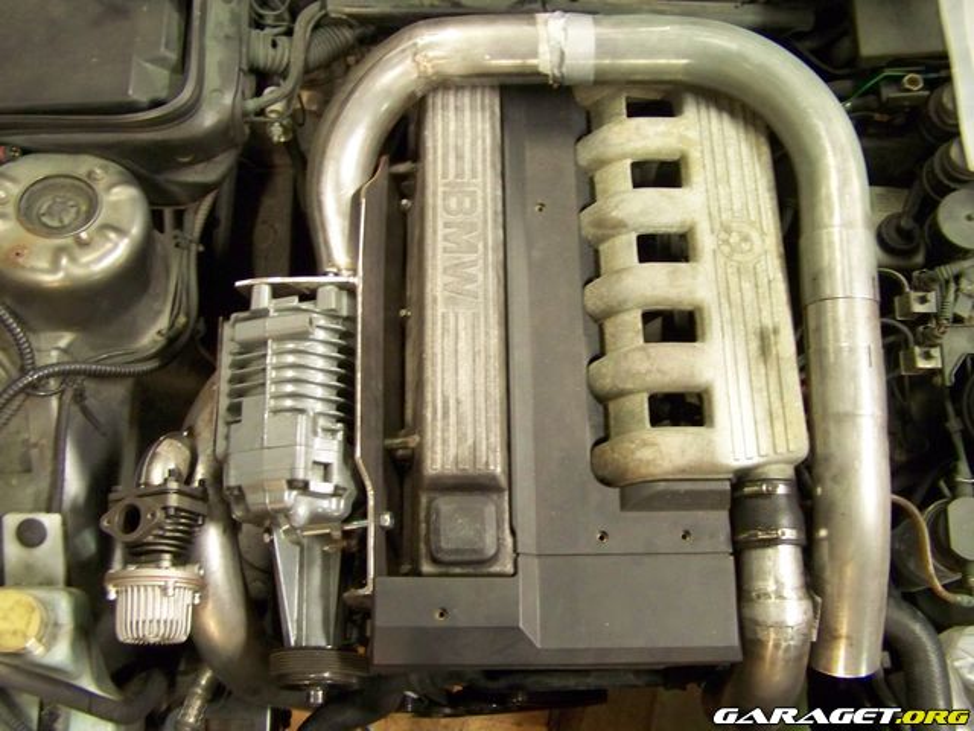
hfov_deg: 49.0
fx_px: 1069
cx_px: 487
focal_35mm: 38
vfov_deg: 37.7
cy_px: 366
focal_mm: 6.3
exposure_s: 1/6
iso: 400
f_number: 2.8
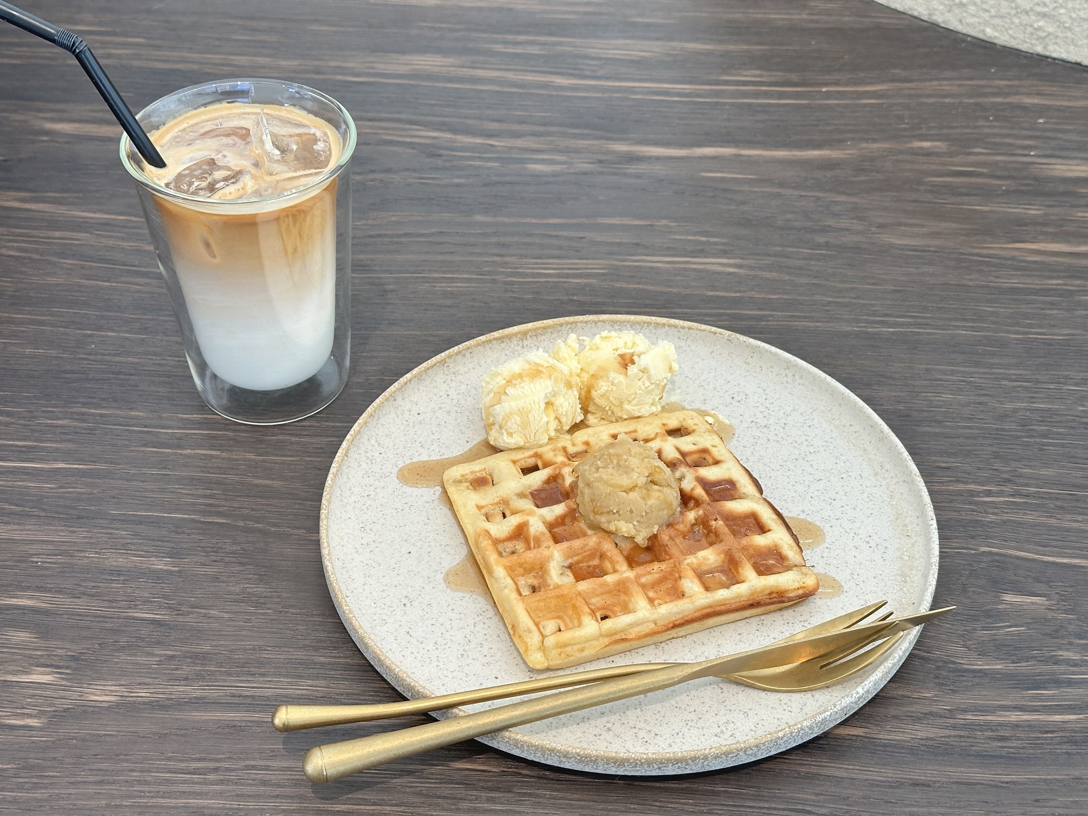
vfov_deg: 30.3
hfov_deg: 39.7
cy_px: 408
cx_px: 544
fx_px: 1509
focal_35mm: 48
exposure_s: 1/100
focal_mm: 6.86
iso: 50
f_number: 1.78
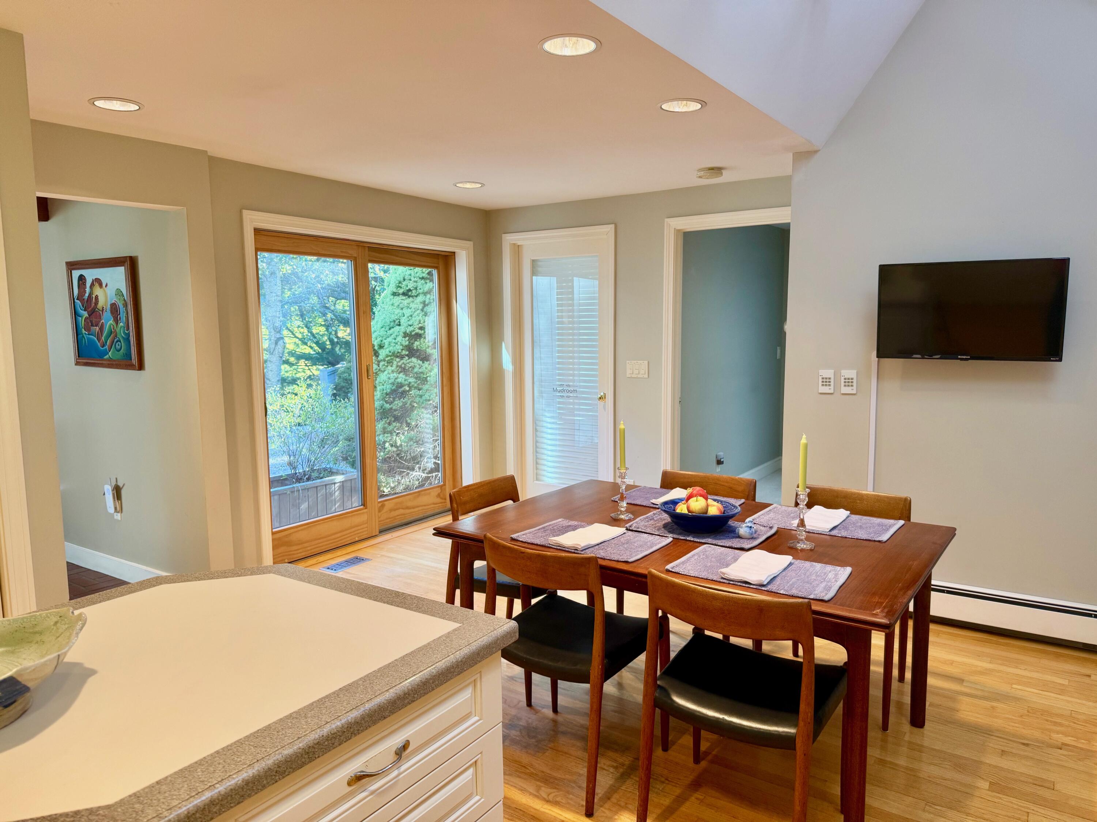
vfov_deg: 56.8
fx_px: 761
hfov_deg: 71.6
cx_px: 548
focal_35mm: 24
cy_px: 411
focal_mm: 6.76
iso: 100
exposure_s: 1/60
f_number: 1.78
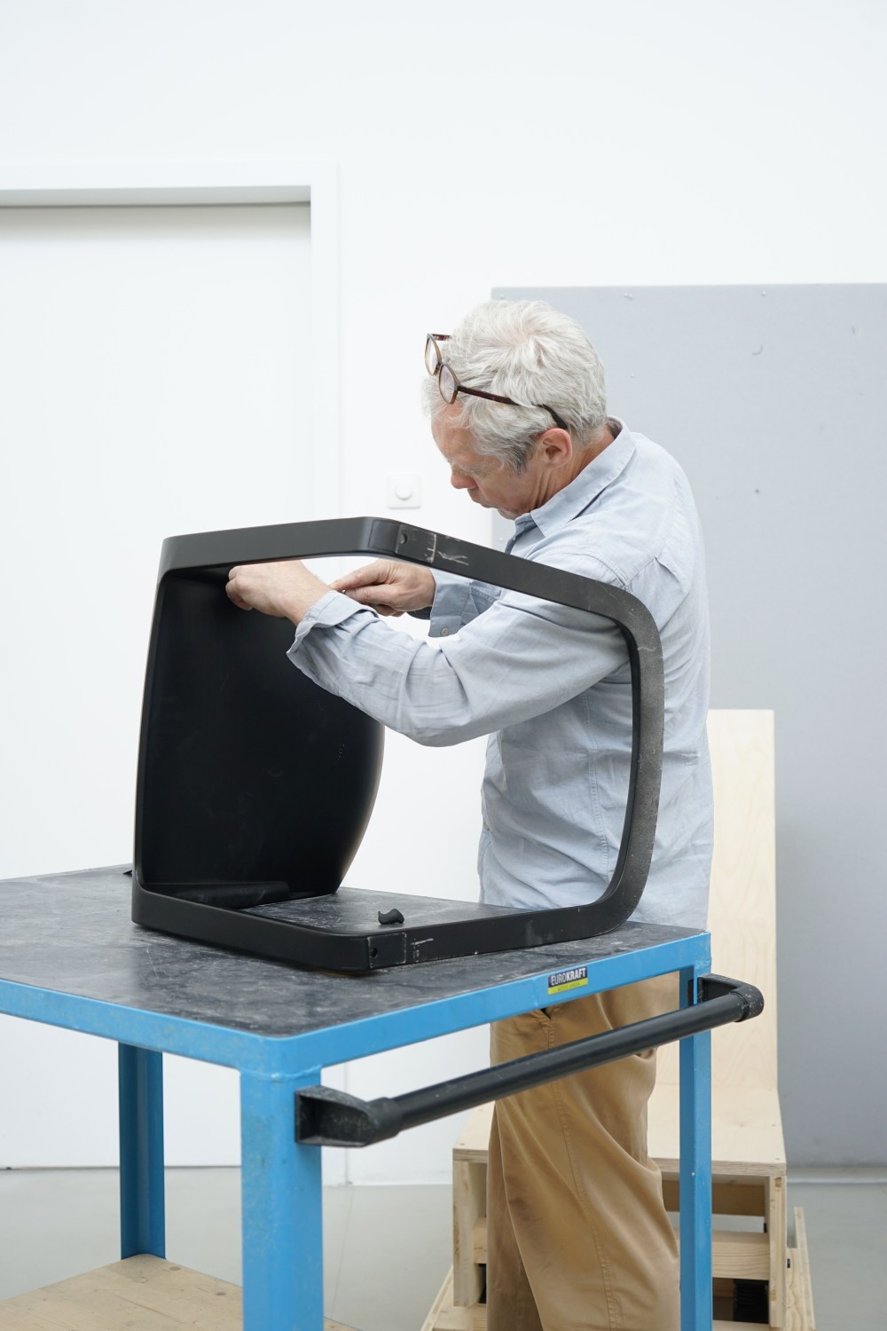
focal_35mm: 43
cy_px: 666
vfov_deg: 45.4
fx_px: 1589
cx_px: 444
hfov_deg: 31.2
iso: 400
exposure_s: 1/30
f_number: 4.5
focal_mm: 43
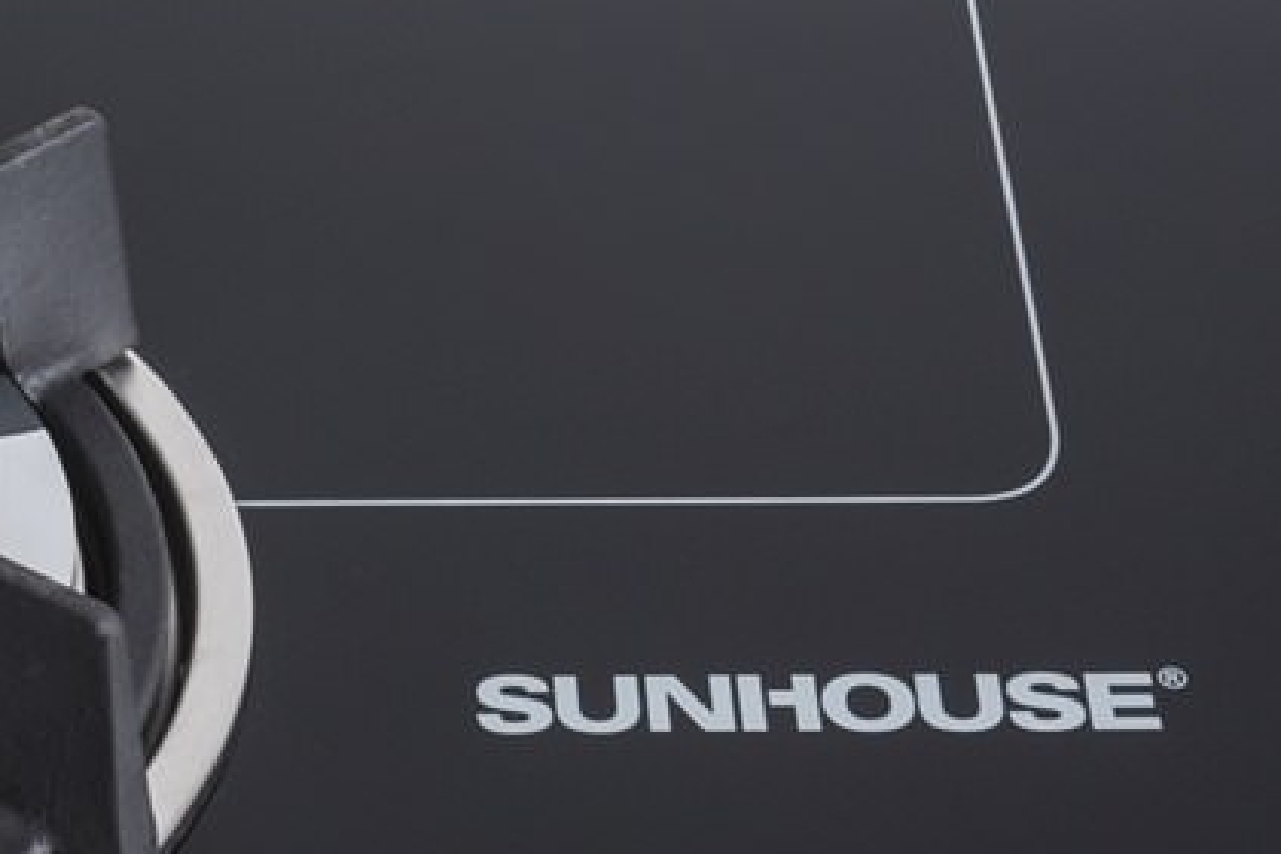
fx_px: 4803
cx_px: 23
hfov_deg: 15.0
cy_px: 839
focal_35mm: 135
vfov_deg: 10.1
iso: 320
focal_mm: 60
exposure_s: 1/125
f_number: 32
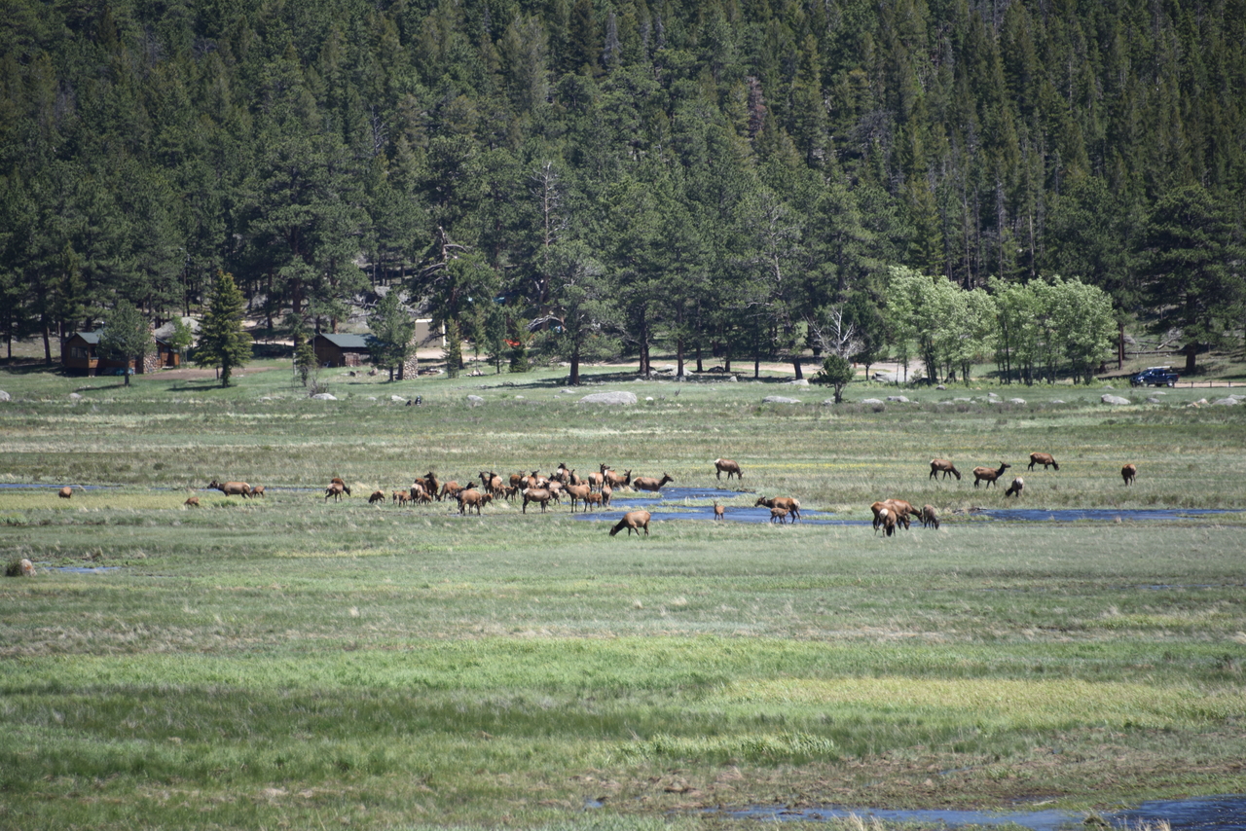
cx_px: 623
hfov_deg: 6.9
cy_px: 416
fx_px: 10385
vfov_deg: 4.6
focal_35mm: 300
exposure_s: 1/640
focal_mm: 300
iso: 200
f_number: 5.6
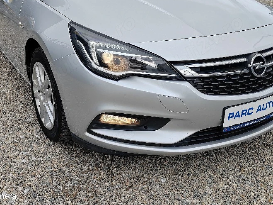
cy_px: 54
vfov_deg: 34.5
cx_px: 118
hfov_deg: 45.7
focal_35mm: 41
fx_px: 323
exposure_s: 1/556
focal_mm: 5.52
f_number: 1.9
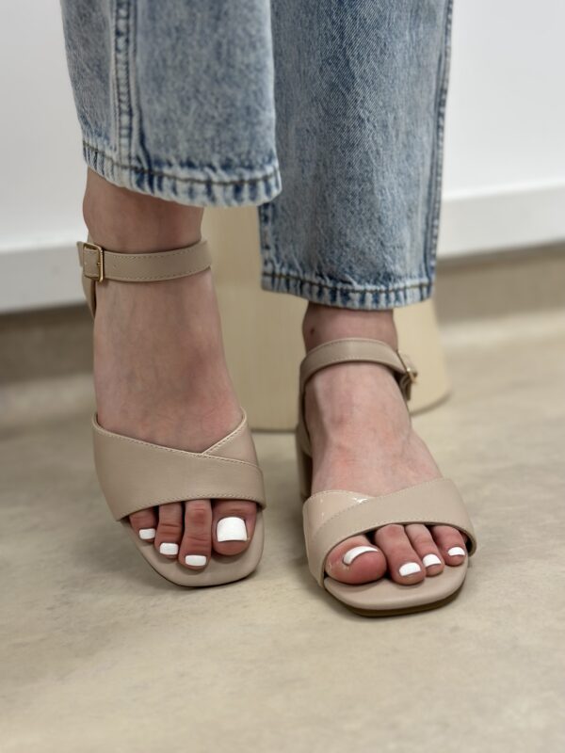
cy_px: 376
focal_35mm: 48
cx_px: 282
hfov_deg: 30.3
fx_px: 1045
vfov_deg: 39.7
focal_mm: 6.86
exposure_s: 1/68
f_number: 1.78
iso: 125
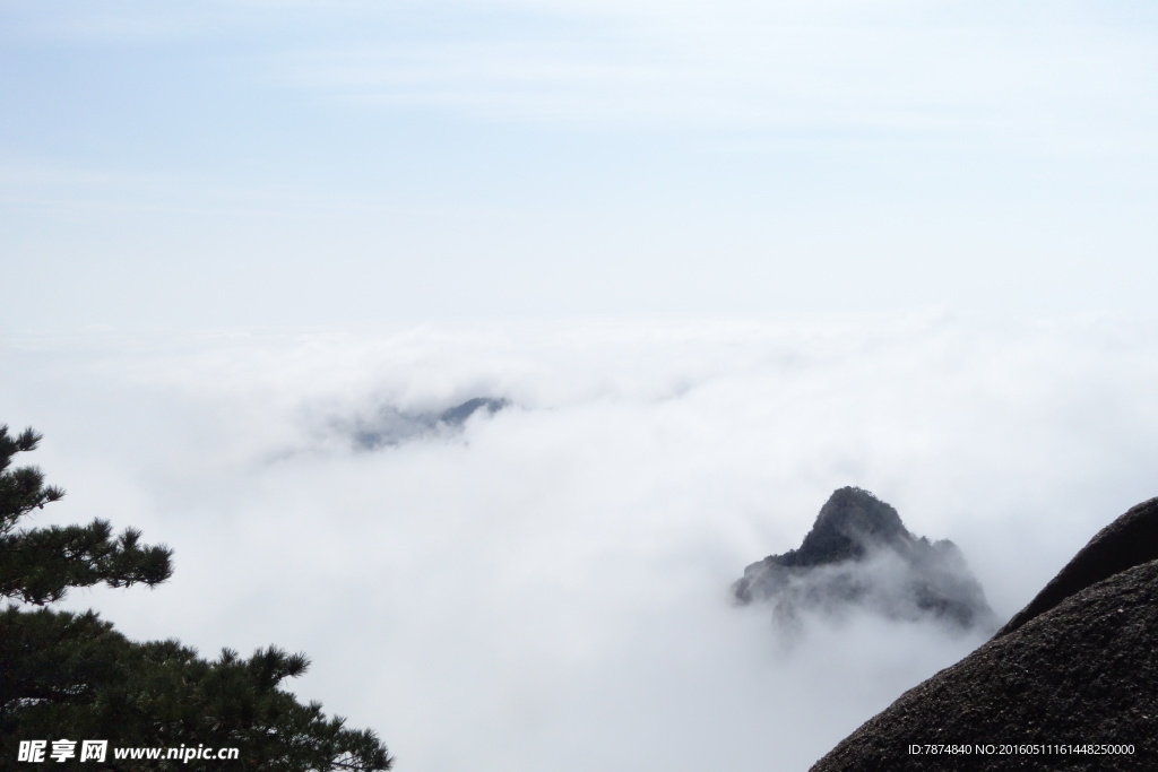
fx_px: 901
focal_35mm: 28
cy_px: 386
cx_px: 579
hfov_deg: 65.5
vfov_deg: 46.4
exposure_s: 1/2000
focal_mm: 10.4
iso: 800
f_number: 11
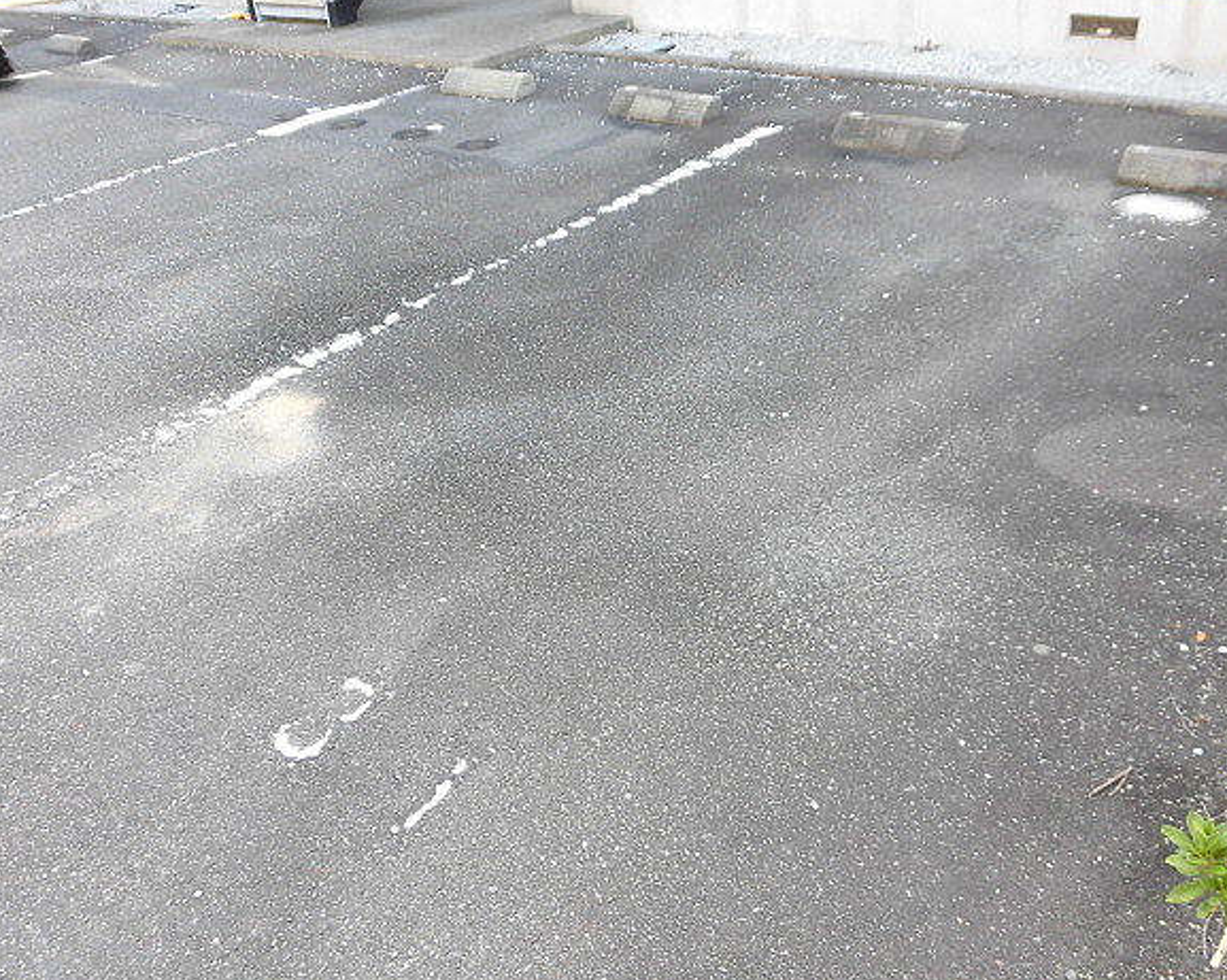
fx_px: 944
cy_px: 502
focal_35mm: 26
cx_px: 674
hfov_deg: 65.9
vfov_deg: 54.9
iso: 125
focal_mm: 4.3
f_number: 3.1
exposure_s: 1/80
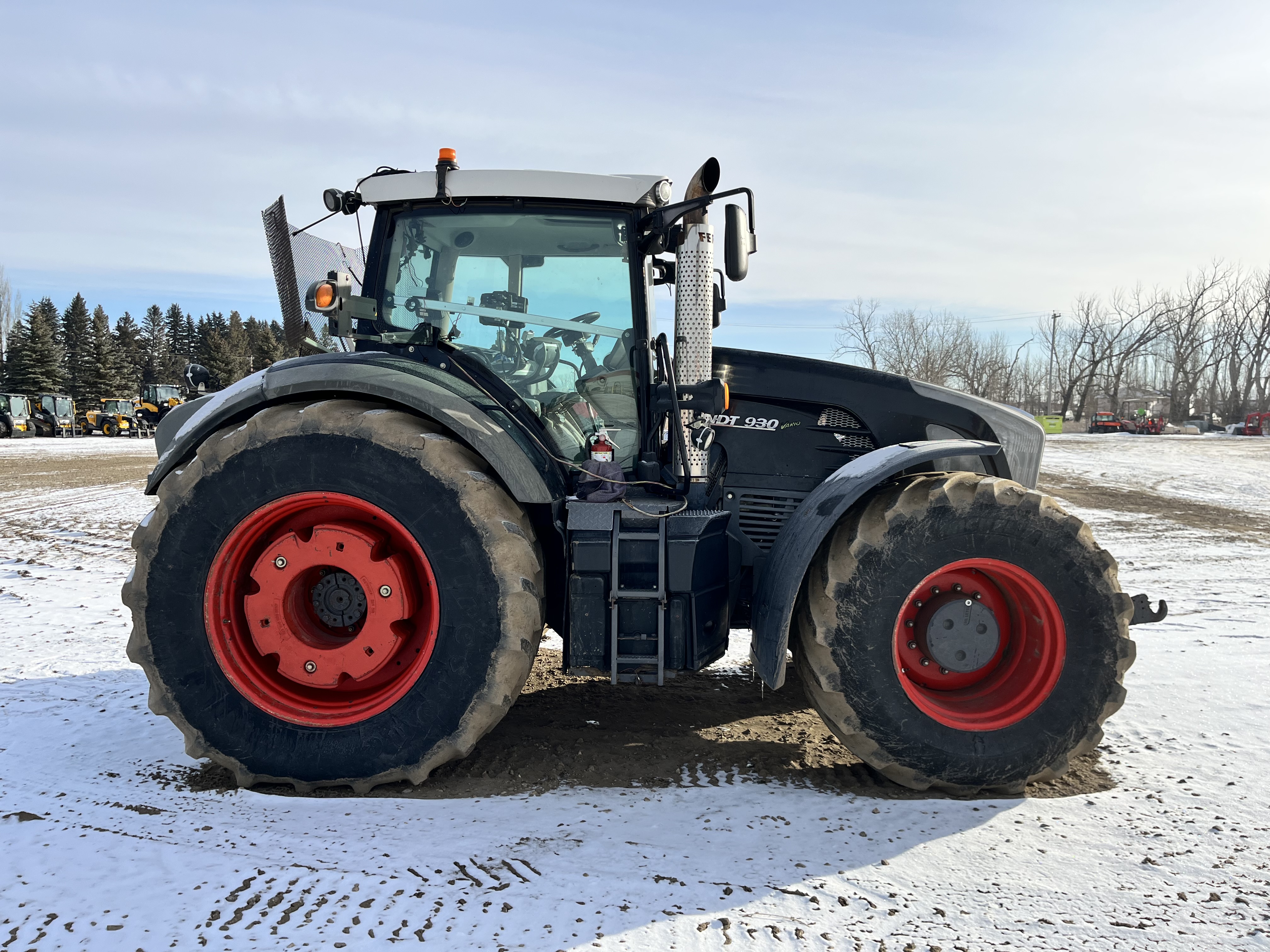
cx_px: 635
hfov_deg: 67.3
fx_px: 954
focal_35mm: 26
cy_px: 476
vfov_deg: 53.1
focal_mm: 5.1
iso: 50
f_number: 1.6
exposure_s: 1/3311
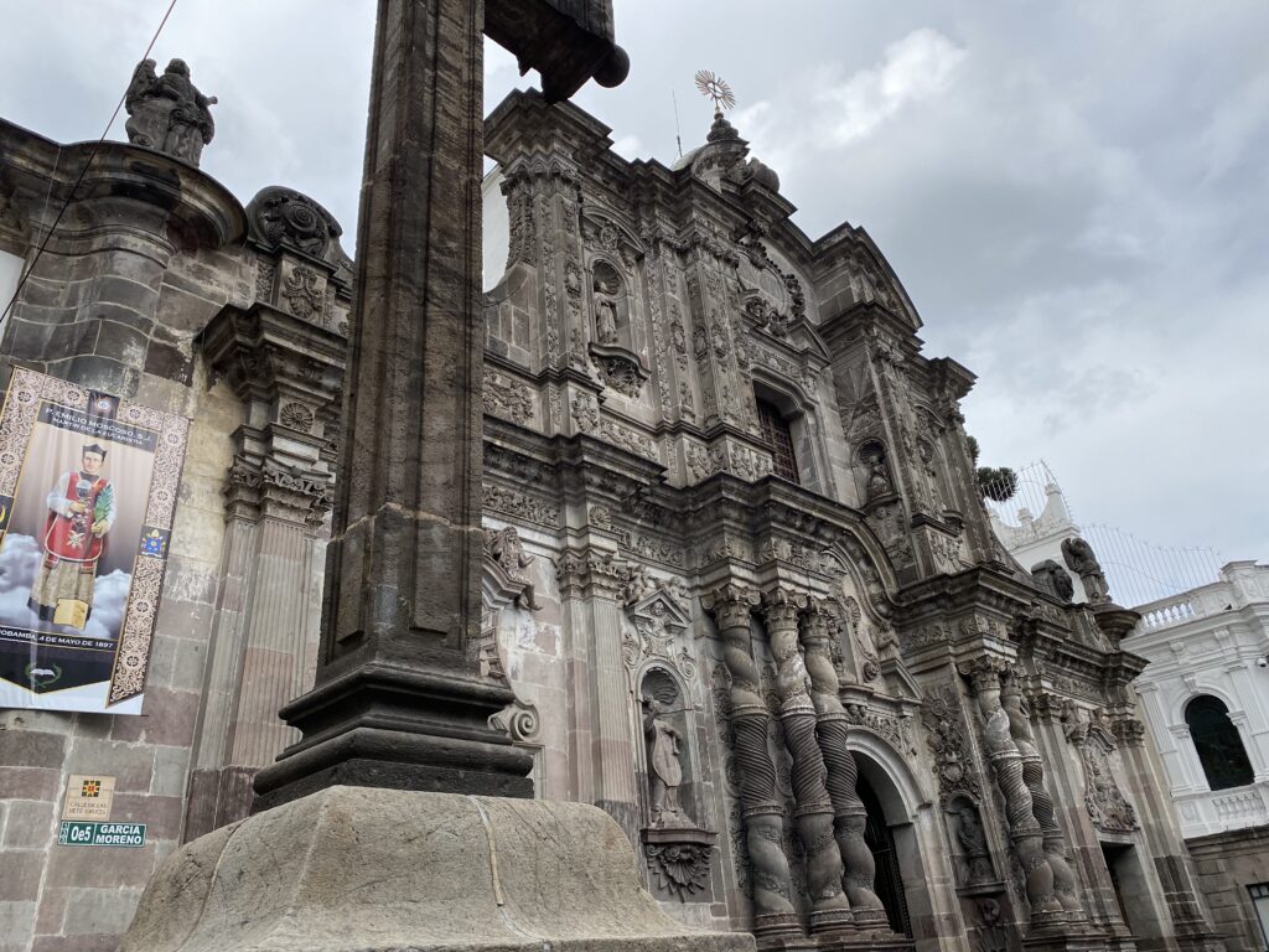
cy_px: 476
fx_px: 953
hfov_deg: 67.3
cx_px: 634
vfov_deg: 53.1
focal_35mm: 26
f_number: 1.8
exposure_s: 1/3049
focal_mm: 4.25
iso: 32
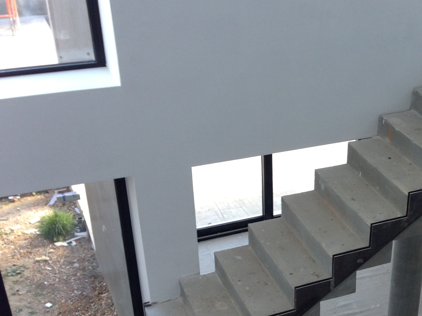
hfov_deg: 30.9
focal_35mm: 60
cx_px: 369
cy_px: 238
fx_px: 731
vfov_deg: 24.1
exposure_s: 1/60
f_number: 2.4
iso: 50
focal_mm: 4.13
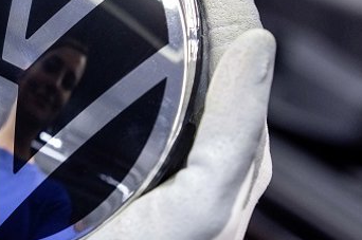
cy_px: 77
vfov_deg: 12.3
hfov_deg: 18.1
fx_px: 1115
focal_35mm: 111
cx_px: 13
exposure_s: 1/200
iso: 5000
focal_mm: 55
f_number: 4
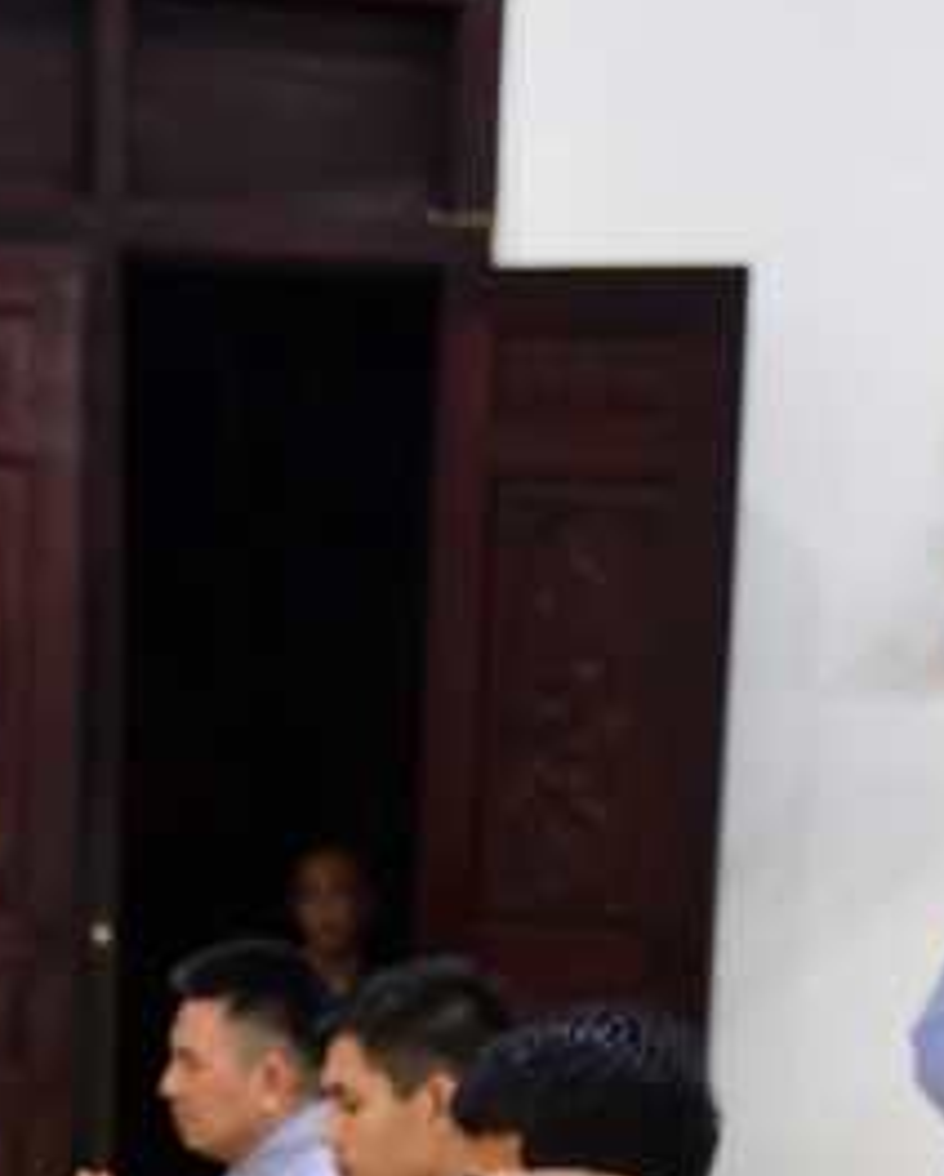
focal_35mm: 120
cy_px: 1354
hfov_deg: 12.9
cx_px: 468
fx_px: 4181
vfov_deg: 15.5
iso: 3200
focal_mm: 52
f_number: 4.5
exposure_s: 1/50
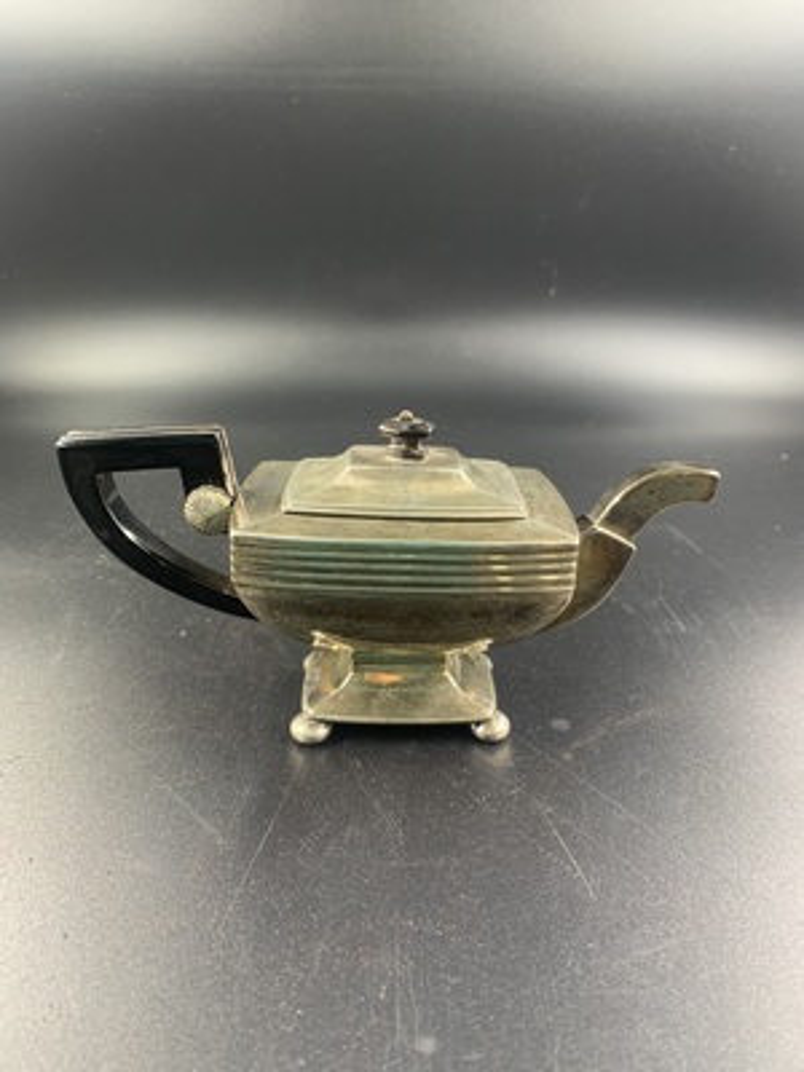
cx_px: 402
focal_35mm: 26
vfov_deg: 67.3
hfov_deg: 53.1
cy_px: 536
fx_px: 805
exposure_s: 1/60
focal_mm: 4.25
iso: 100
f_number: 1.8
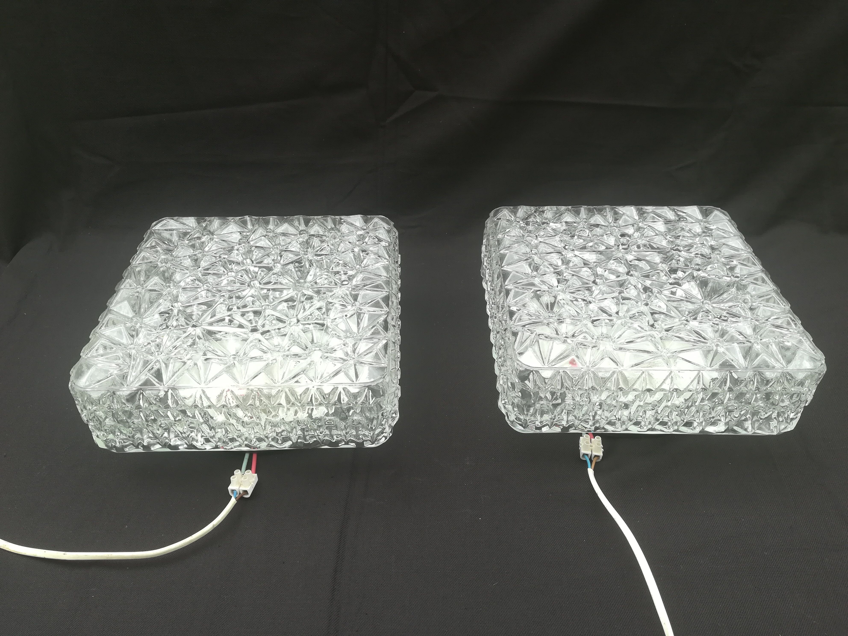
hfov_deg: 67.3
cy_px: 318
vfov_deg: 53.1
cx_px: 424
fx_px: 637
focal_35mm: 26
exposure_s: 1/192
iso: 50
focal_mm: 3.83
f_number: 2.2
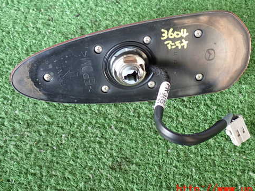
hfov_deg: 42.0
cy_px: 77
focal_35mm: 45
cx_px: 137
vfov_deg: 32.1
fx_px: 331
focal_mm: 6.37
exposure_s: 1/40
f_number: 2.5
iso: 320
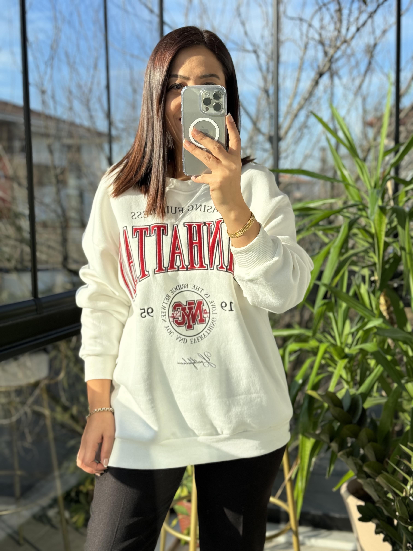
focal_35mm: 48
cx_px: 206
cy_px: 276
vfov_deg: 39.7
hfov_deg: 30.3
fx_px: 764
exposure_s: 1/966
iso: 64
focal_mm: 6.86
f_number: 1.78
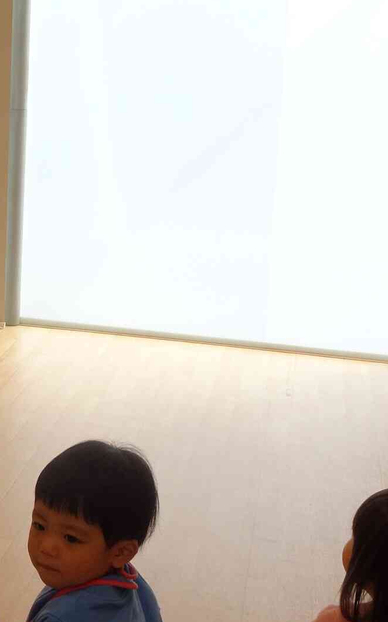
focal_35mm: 68
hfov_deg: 18.3
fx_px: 1151
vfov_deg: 30.1
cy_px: 224
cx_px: -56
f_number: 4
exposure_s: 1/125
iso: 80
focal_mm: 5.8
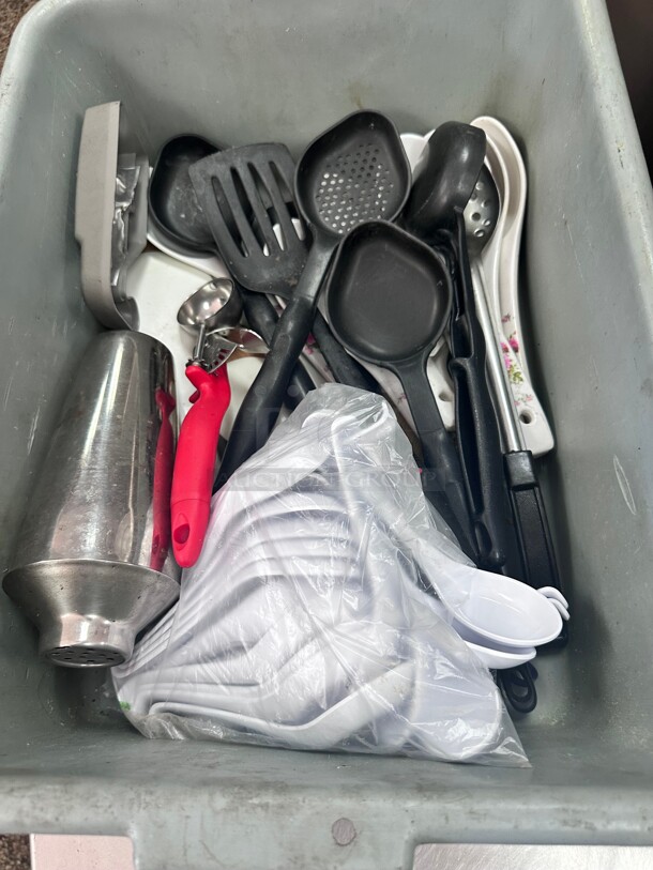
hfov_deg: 56.8
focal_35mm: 24
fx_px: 603
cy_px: 435
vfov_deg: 71.6
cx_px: 326
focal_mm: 6.86
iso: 200
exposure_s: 1/120
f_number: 1.78
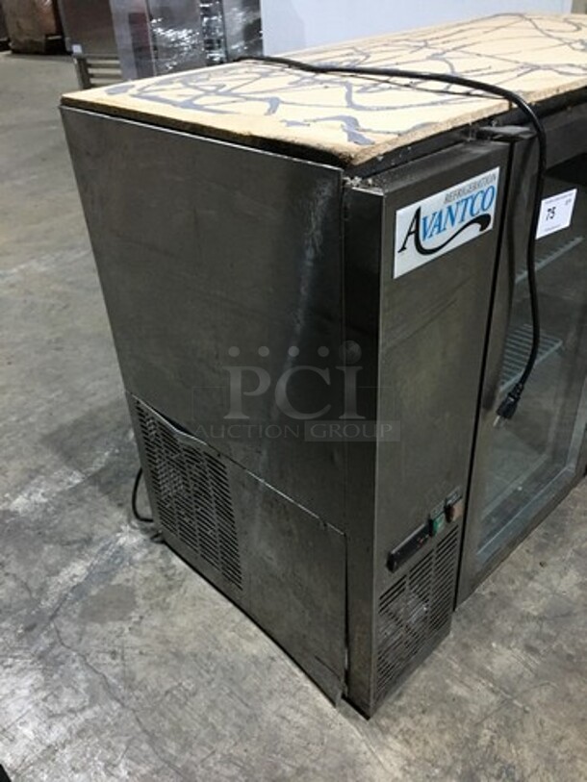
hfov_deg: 48.2
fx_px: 656
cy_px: 391
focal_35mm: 29
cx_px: 294
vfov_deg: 61.7
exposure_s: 1/4
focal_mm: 4.15
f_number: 2.2
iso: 64
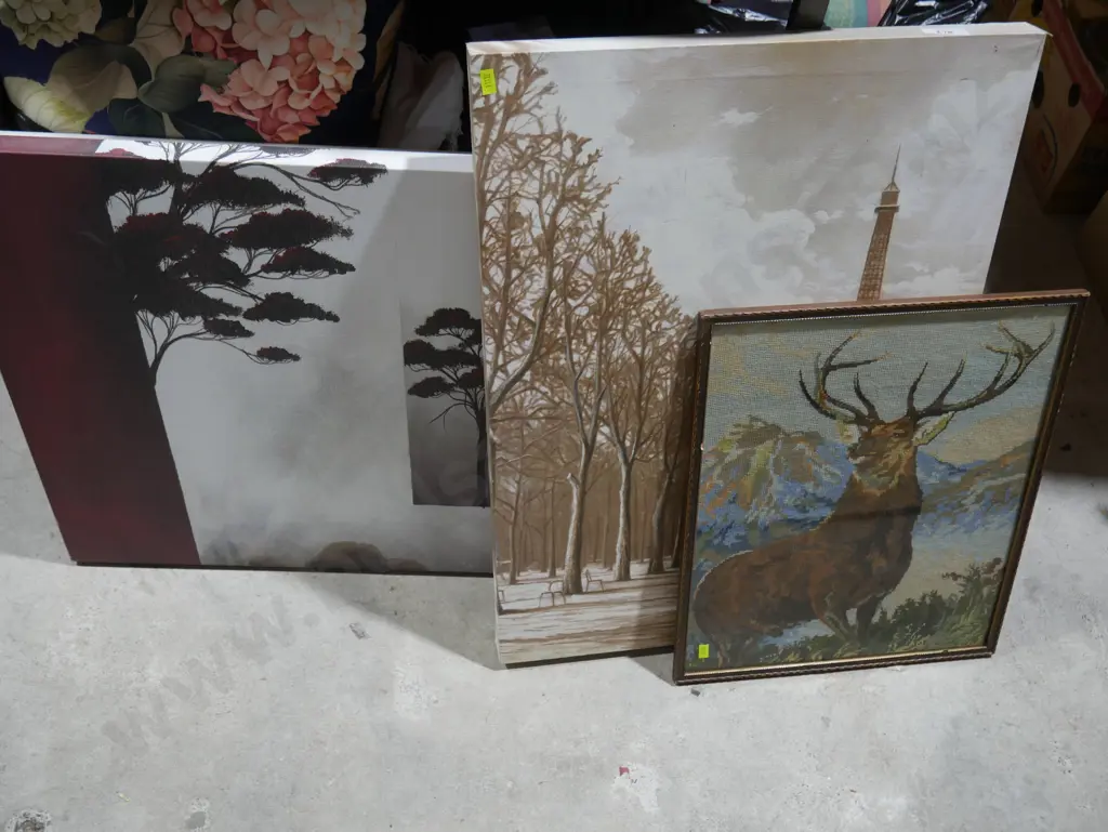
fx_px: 1025
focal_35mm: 32
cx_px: 554
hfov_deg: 56.8
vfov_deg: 44.2
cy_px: 416
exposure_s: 1/60
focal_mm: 16
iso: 250
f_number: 3.6
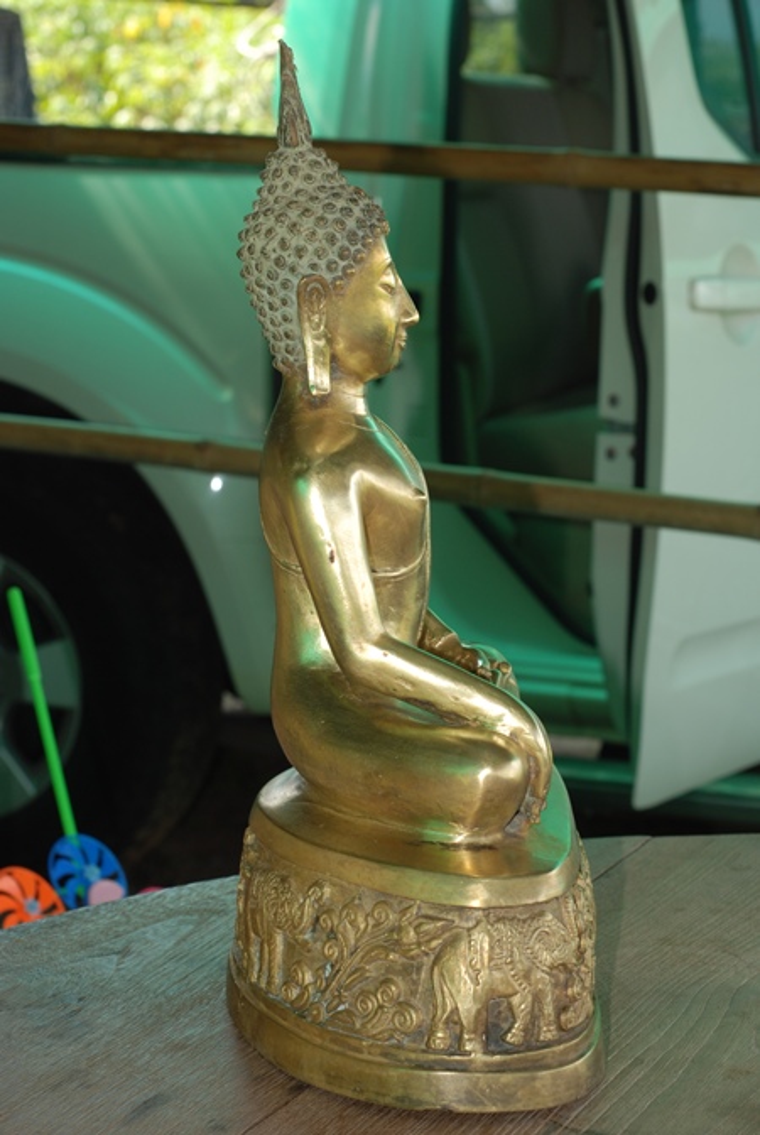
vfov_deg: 27.0
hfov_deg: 18.2
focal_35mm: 75
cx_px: 380
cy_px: 568
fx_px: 2368
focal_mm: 50
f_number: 9
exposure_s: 1/30
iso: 100
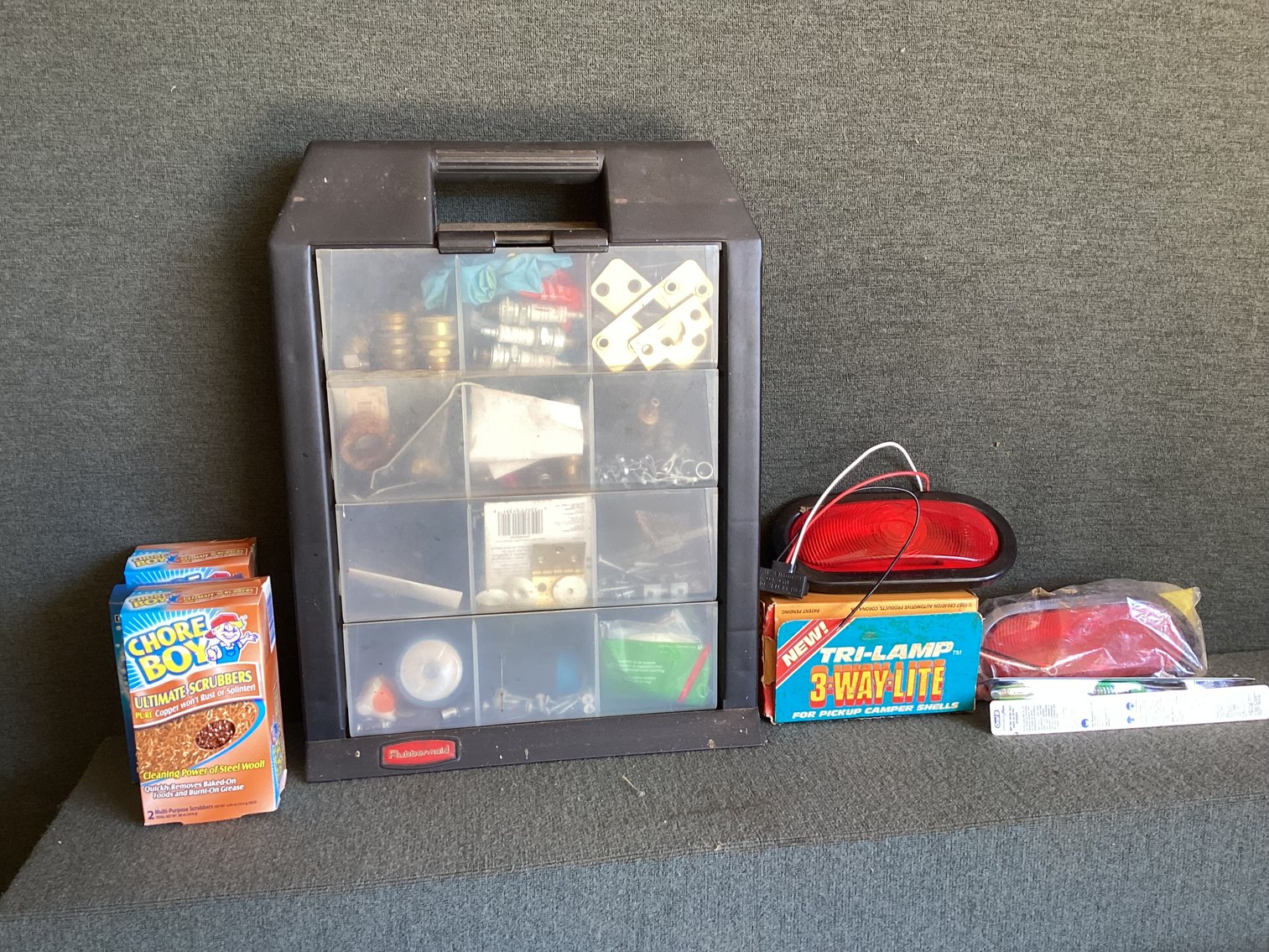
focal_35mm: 31
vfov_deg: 45.4
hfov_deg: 58.3
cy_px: 476
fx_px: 1137
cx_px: 634
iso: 80
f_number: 2.4
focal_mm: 3.3
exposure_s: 1/50
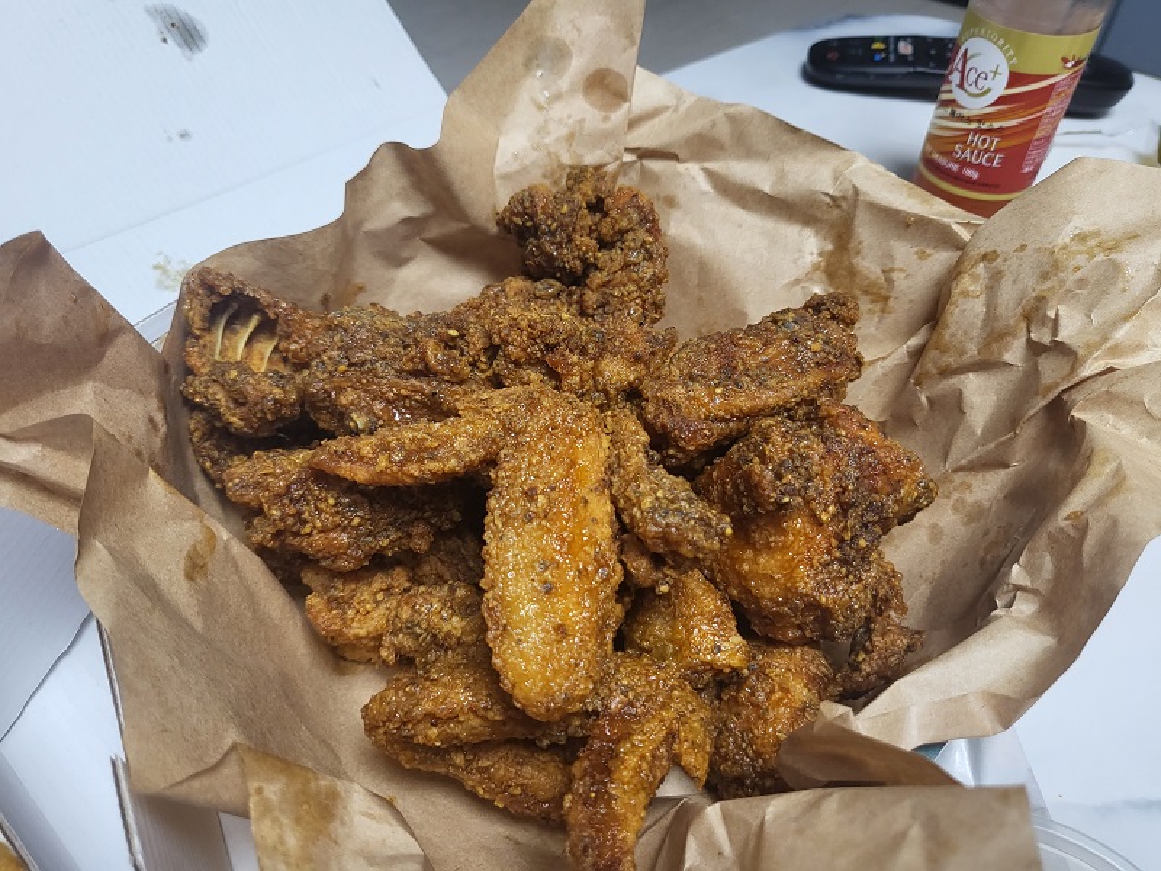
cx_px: 580
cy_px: 436
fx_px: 872
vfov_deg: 53.1
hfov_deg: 67.3
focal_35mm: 26
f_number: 1.8
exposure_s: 1/120
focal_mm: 4.25
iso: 200
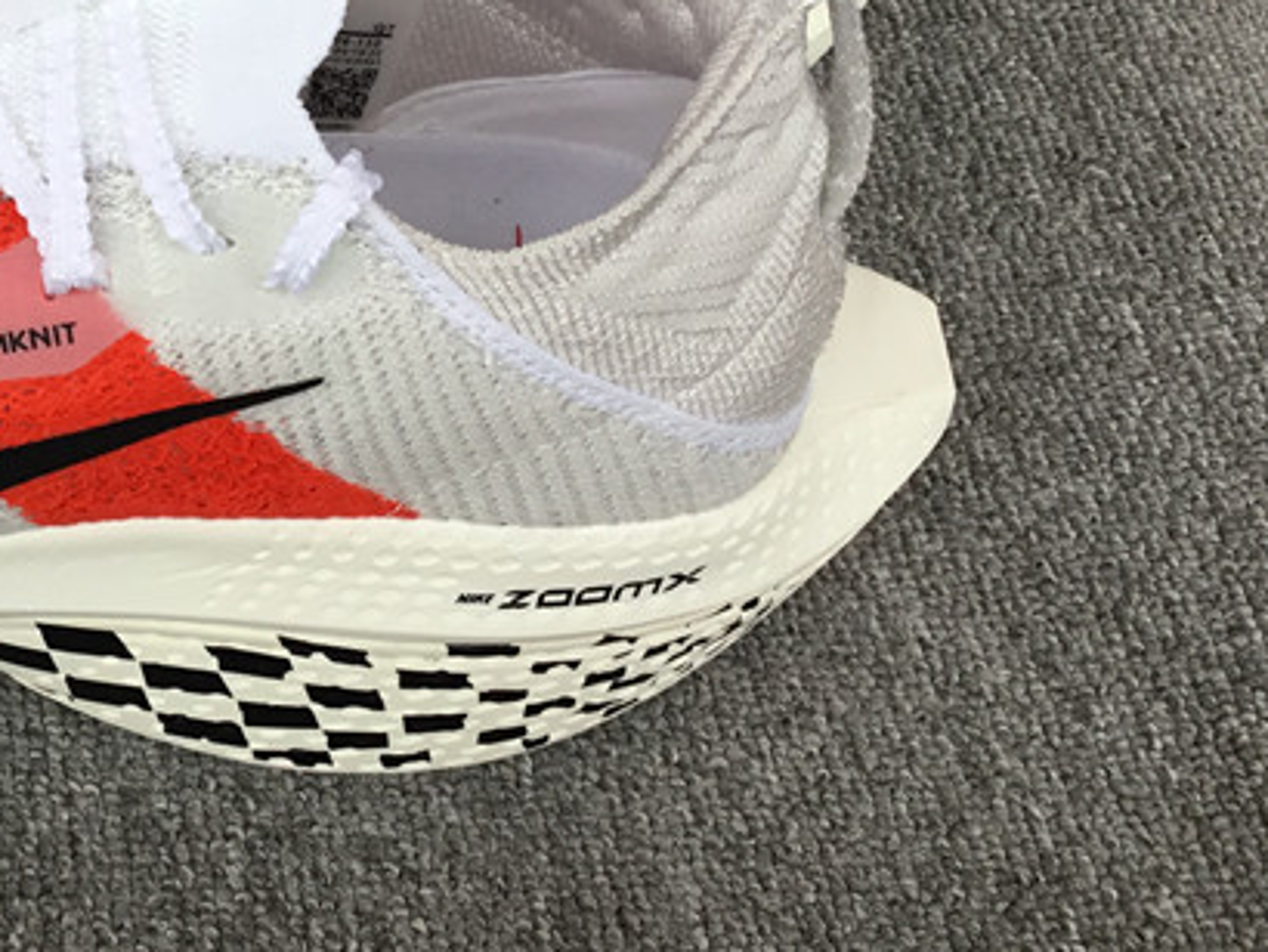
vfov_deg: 21.2
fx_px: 2492
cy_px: 125
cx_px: 59
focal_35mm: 68
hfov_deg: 27.2
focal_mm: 3.3
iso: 40
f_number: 2.4
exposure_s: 1/100
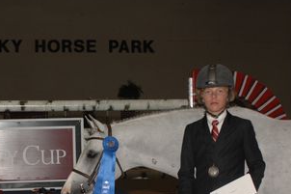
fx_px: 719
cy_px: 162
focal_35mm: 89
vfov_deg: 15.2
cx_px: 113
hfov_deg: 22.8
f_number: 3.5
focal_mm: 28
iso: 200
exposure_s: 1/200
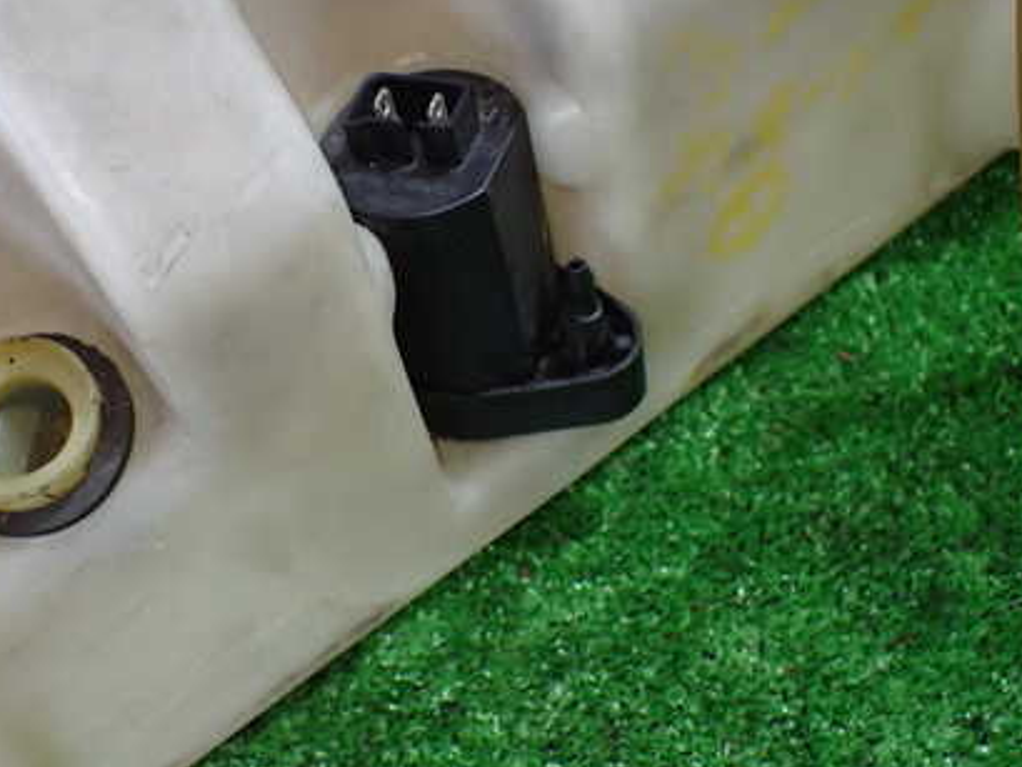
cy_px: 315
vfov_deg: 32.8
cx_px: 400
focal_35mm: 44
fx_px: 1299
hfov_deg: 42.7
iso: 640
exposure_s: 1/125
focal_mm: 5.4
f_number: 2.3
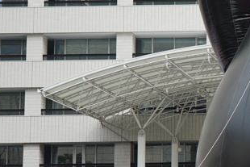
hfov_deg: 16.3
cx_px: 324
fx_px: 827
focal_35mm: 119
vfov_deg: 11.5
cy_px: 95
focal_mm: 36
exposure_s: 1/200
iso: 100
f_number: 6.3
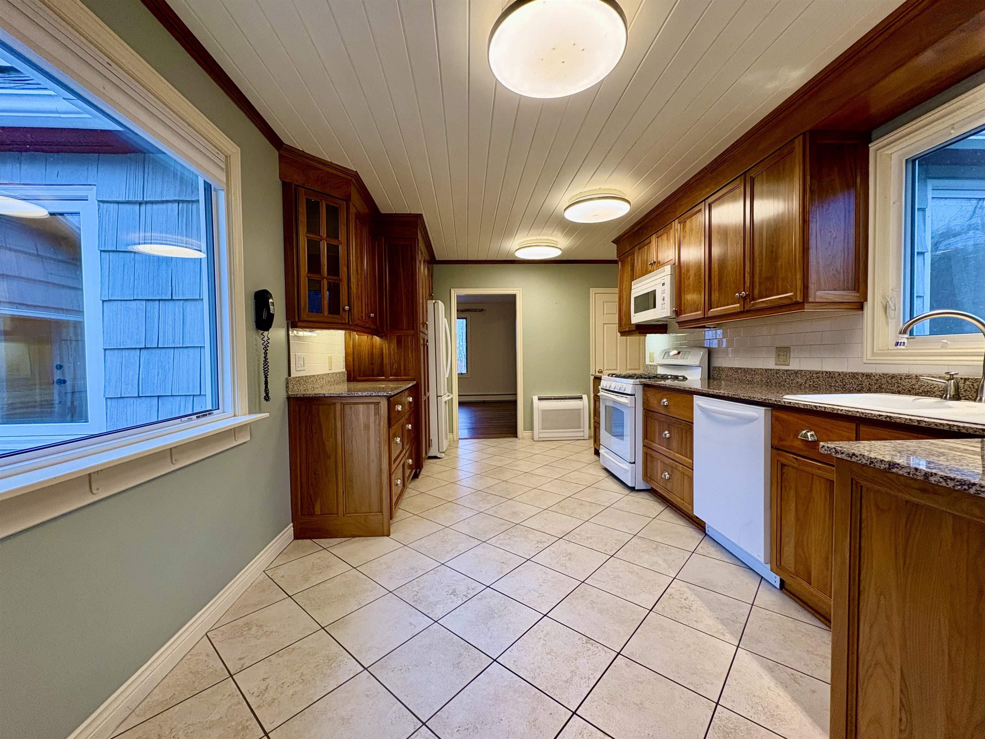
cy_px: 370
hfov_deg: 102.1
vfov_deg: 85.7
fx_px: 398
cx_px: 492
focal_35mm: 14
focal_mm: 2.22
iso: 200
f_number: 2.2
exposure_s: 1/120
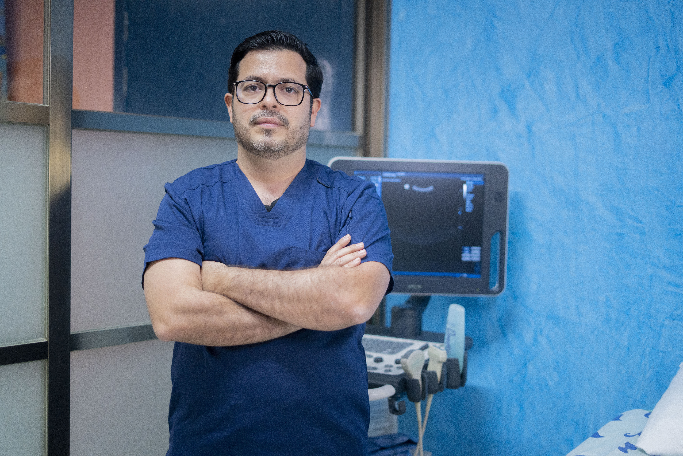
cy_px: 228
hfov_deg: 39.6
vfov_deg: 27.0
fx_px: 949
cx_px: 342
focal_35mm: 50
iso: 3200
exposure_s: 1/640
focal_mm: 50
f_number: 1.8
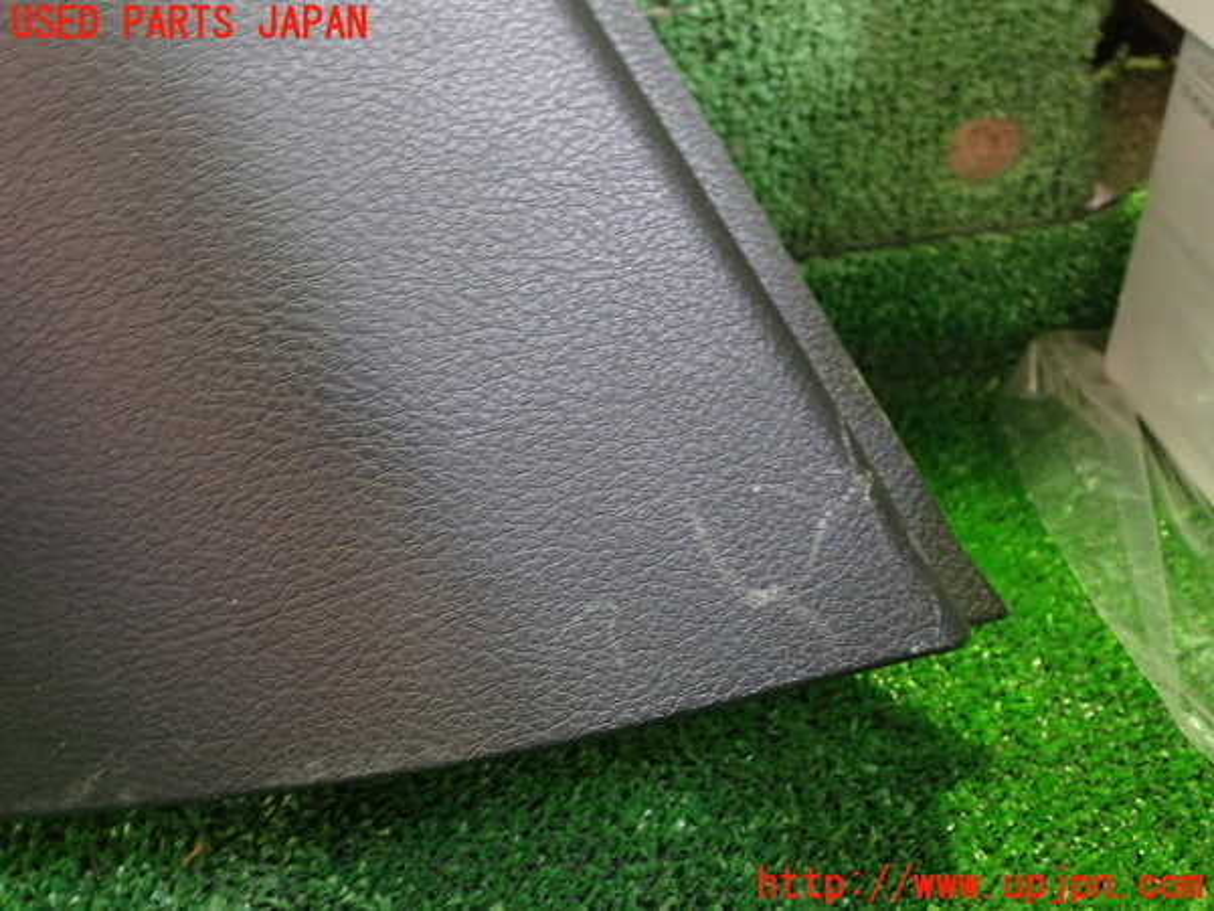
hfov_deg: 42.9
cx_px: 607
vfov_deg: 32.9
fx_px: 1543
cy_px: 456
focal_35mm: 44
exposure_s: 1/13
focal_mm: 7.84
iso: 800
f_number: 2.9
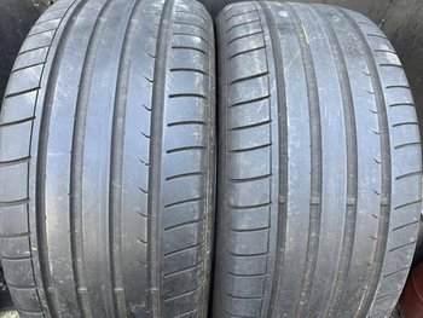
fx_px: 293
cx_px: 212
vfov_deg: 56.9
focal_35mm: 24
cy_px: 159
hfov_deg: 71.6
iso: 80
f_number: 1.78
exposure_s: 1/121
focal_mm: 6.86
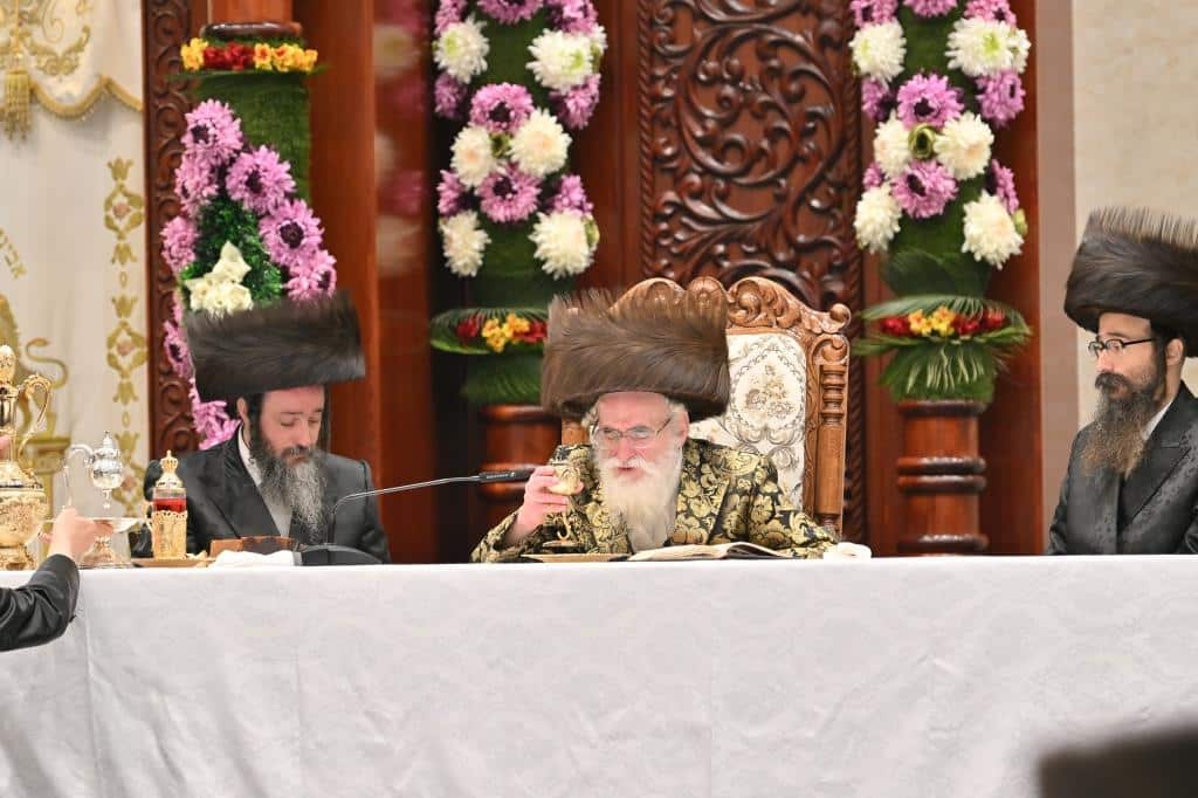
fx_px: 8216
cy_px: 399
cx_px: 599
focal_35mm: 247
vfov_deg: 5.6
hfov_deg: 8.3
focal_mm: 165
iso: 200
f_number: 2.8
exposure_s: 1/250
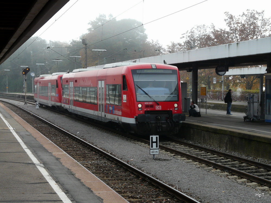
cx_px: 136
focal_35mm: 73
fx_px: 571
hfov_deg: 26.7
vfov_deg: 20.2
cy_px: 102
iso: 100
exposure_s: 1/200
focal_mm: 12
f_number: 5
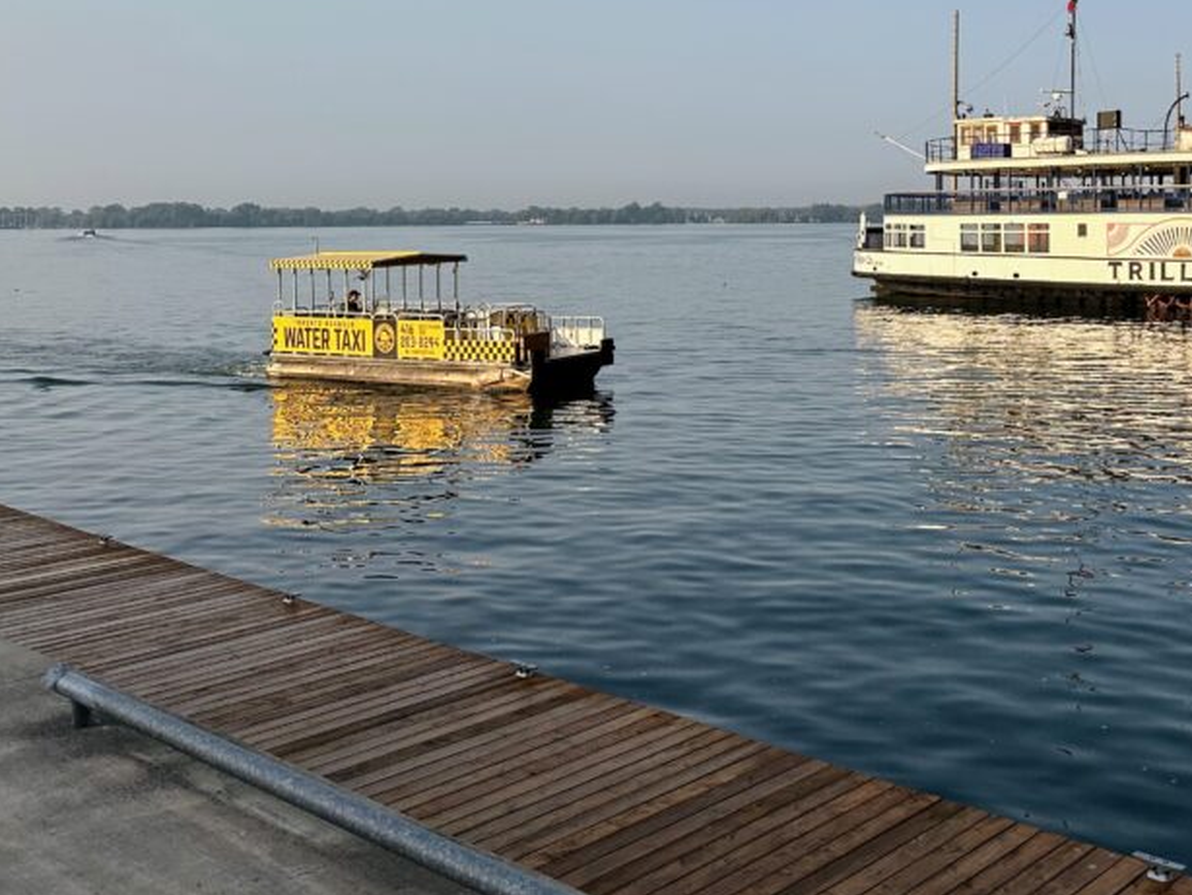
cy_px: 165
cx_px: 926
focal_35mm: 40
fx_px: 1378
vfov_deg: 34.7
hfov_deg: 44.8
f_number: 1.78
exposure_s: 1/3861
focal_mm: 6.86
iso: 80
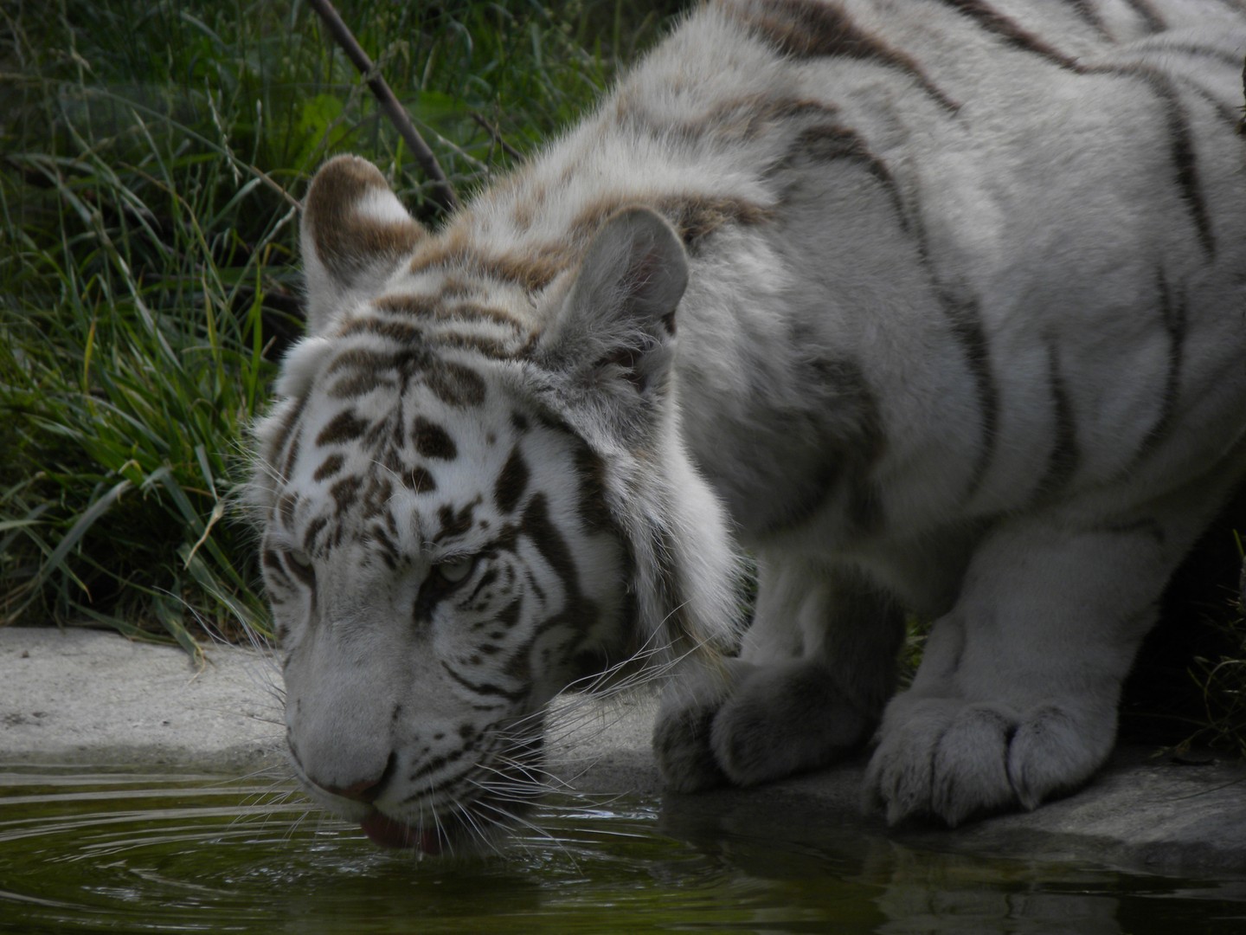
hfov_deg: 4.1
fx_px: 17314
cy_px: 468
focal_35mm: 481
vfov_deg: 3.1
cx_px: 623
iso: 64
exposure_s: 1/283
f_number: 5
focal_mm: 85.6
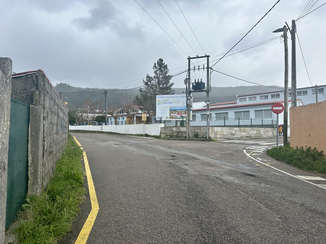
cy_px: 122
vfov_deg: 56.8
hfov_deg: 71.6
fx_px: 226
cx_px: 163
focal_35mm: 24
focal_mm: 6.86
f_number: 1.78
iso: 80
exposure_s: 1/1639
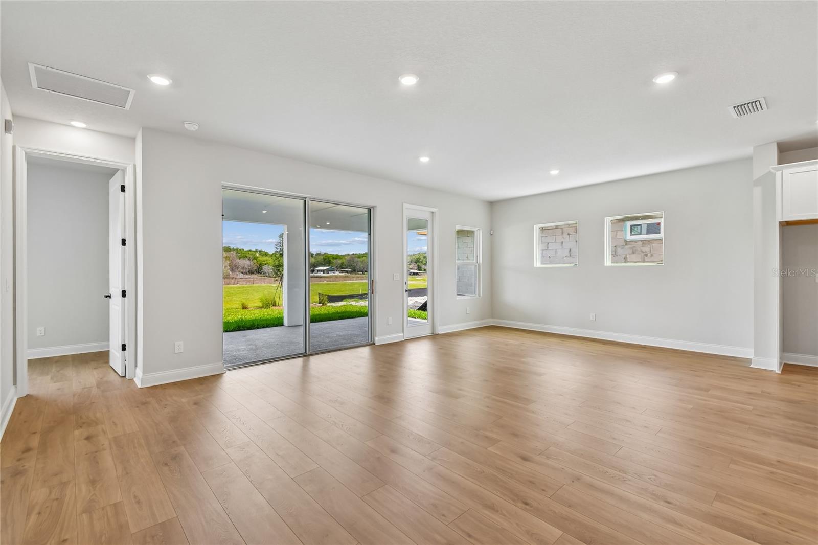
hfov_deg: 100.4
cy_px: 272
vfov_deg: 77.3
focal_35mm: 15
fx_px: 341
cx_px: 409
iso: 100
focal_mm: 10
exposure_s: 1/60
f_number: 7.1
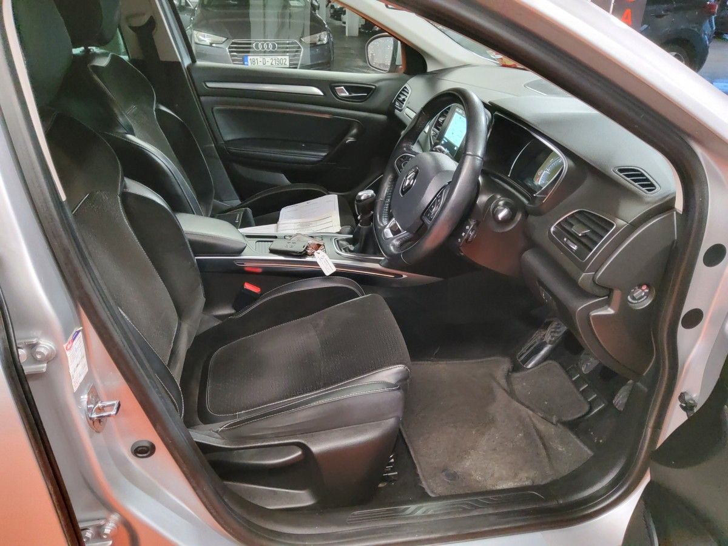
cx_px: 364
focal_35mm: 26
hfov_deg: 67.3
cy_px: 273
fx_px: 547
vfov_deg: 53.1
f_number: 2
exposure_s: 1/50
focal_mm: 3.08
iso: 1250
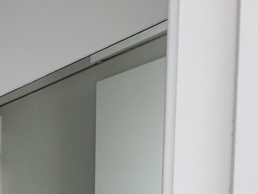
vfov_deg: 22.1
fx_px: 387
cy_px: 307
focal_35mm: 52
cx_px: -194
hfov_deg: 22.8
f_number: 2.2
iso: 160
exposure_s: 1/99
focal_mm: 2.22
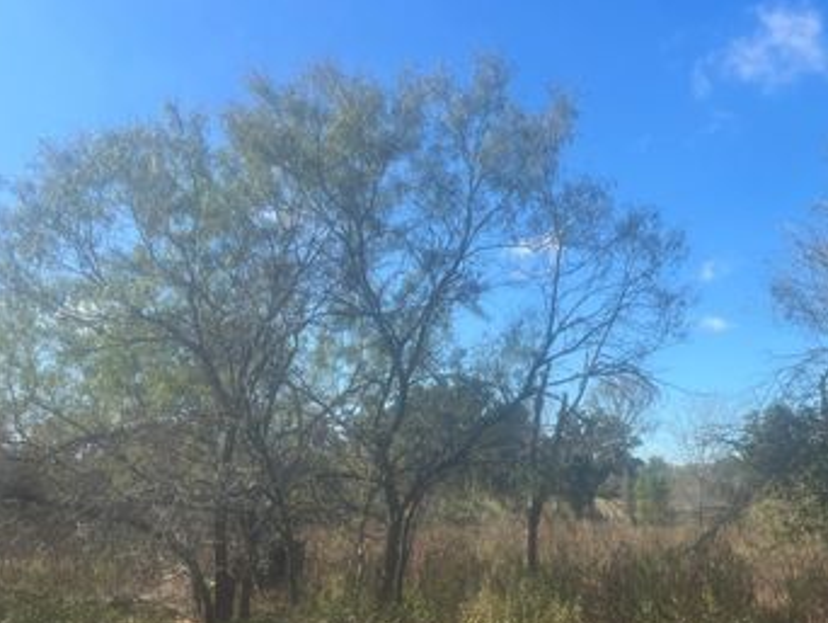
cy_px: 375
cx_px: 506
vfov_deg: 37.6
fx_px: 910
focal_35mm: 38
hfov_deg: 48.6
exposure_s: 1/2457
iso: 50
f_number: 1.5
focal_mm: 5.7
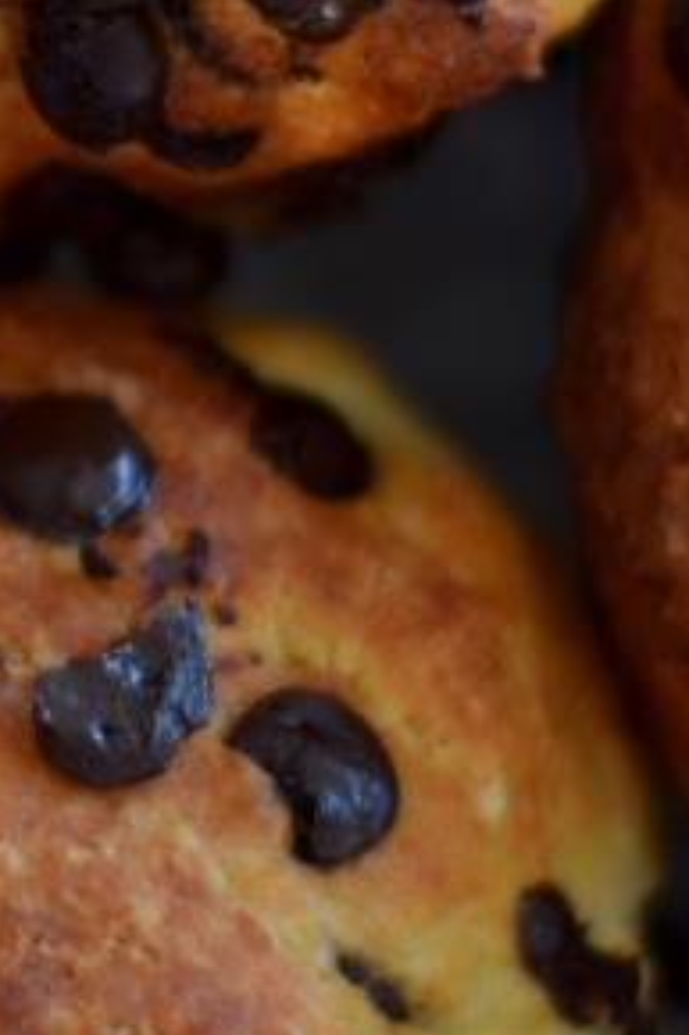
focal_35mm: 265
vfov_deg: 7.8
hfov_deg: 5.1
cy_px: 339
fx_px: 7616
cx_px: -359
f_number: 1.8
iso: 125
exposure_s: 1/60
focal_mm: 50
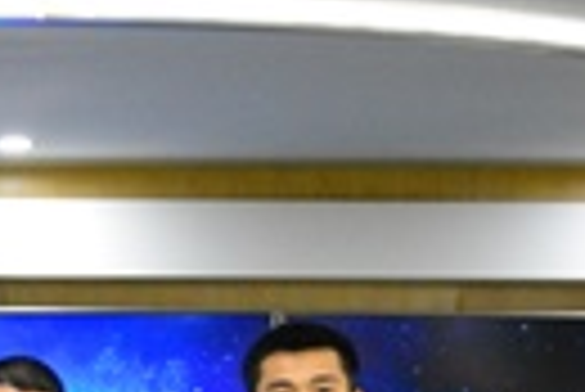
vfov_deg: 8.0
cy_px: 457
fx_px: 2784
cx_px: -36
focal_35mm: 171
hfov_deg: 11.8
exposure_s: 1/200
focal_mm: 27
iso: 3200
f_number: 4
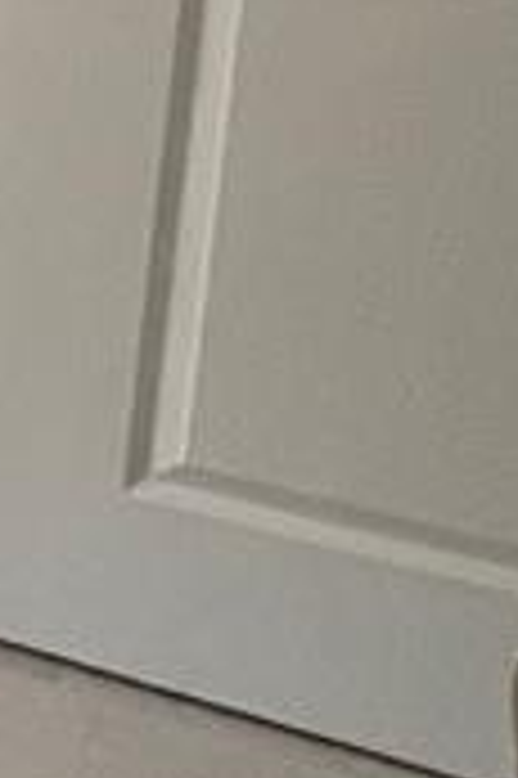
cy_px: -274
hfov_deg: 9.2
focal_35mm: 94
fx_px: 2033
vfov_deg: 19.7
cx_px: -1293
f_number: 1.8
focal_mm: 1.57
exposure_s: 1/87
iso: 250
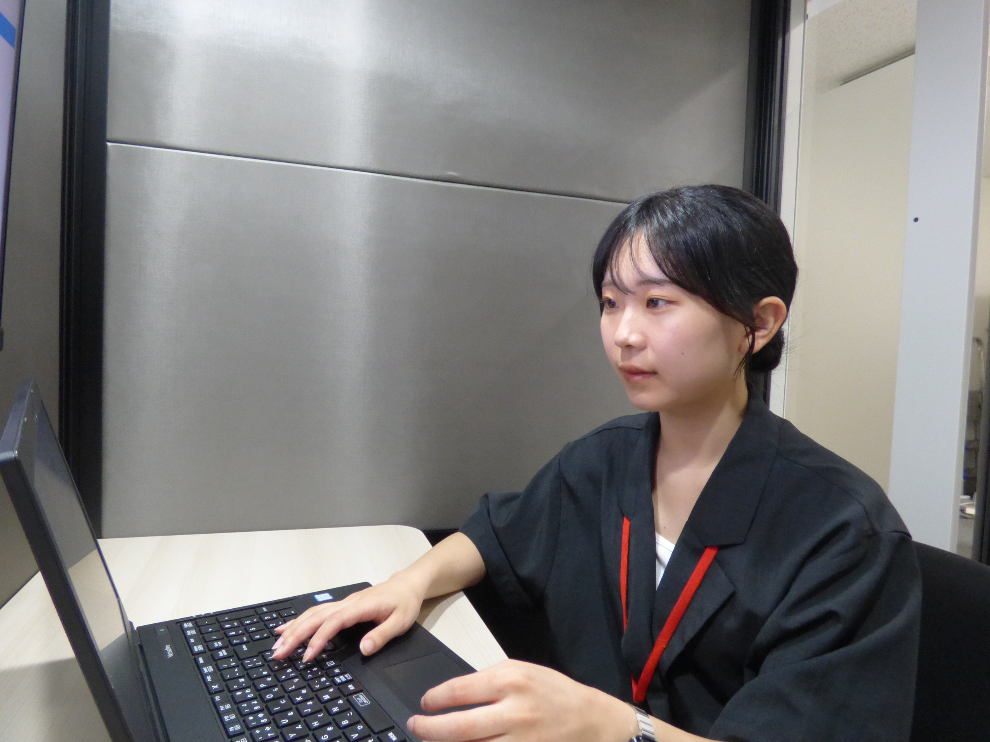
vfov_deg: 61.1
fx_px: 629
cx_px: 495
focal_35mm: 22
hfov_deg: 76.4
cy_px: 371
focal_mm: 3.78
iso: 400
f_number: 2.9
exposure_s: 1/30
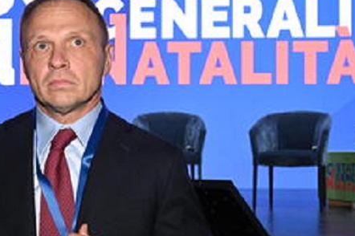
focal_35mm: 67
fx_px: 660
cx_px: 135
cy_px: 130
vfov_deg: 20.3
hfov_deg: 30.0
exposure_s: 1/200
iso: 1600
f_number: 9
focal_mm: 37
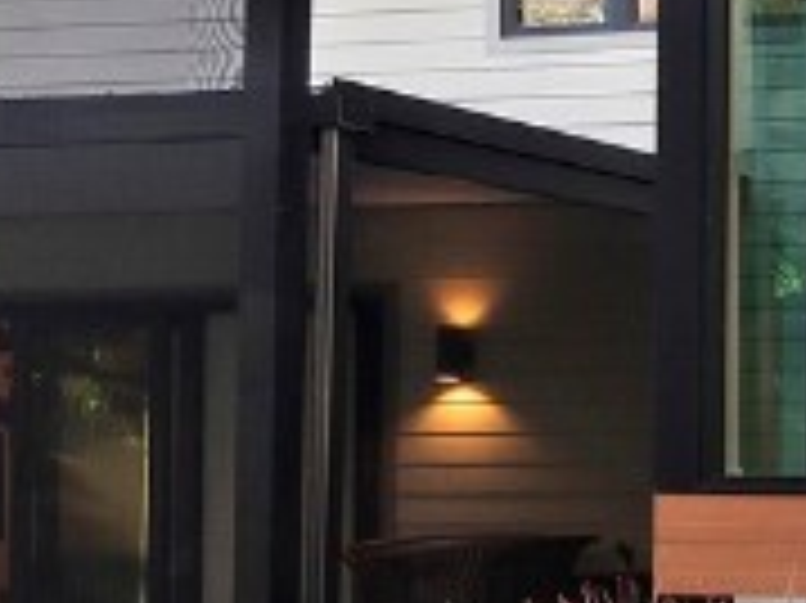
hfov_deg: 18.2
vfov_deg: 18.1
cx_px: 1526
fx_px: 1861
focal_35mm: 80
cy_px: 72
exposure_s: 1/20
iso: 400
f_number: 11
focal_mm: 7
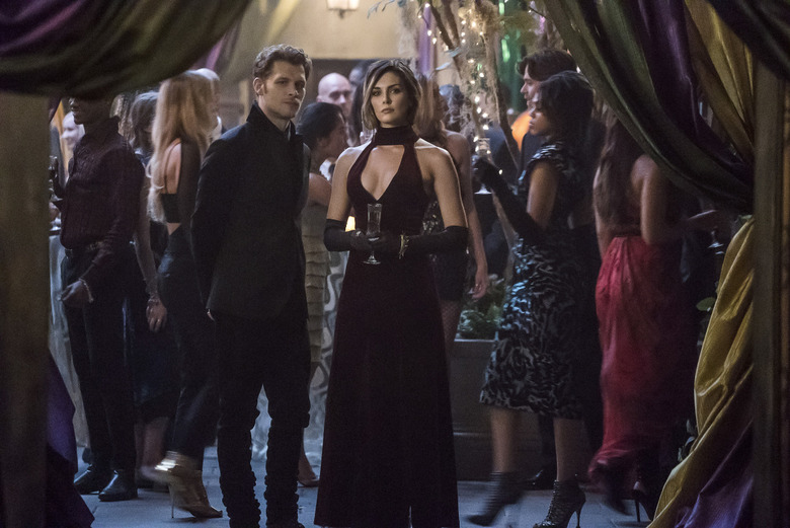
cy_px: 264
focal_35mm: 200
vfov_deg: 6.9
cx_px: 395
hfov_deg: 10.3
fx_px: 4391
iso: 12800
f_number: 4
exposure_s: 1/60
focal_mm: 200
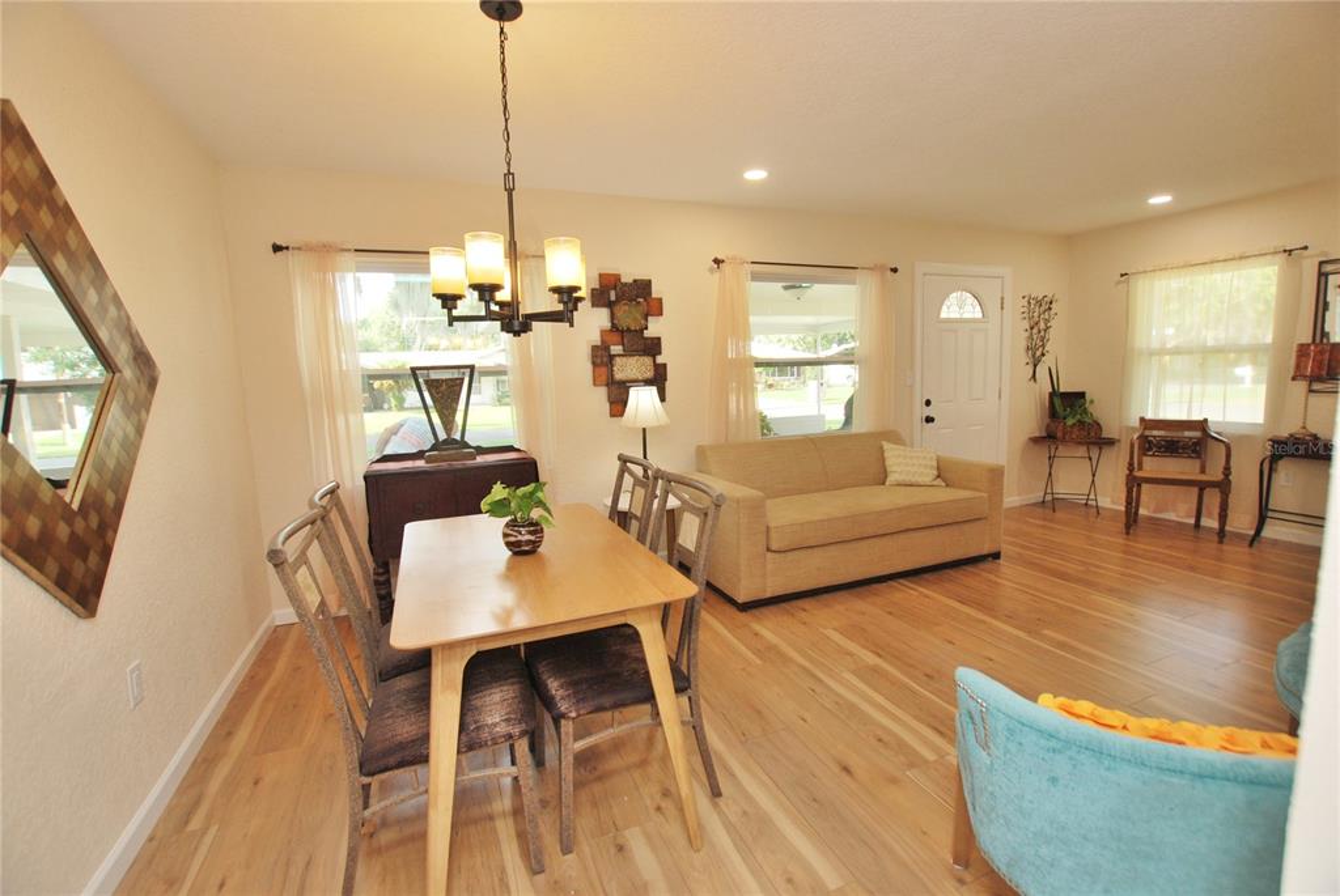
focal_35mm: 15
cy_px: 448
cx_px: 670
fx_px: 559
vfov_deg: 77.5
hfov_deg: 100.3
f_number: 4.5
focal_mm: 10
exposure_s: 1/80
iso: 200
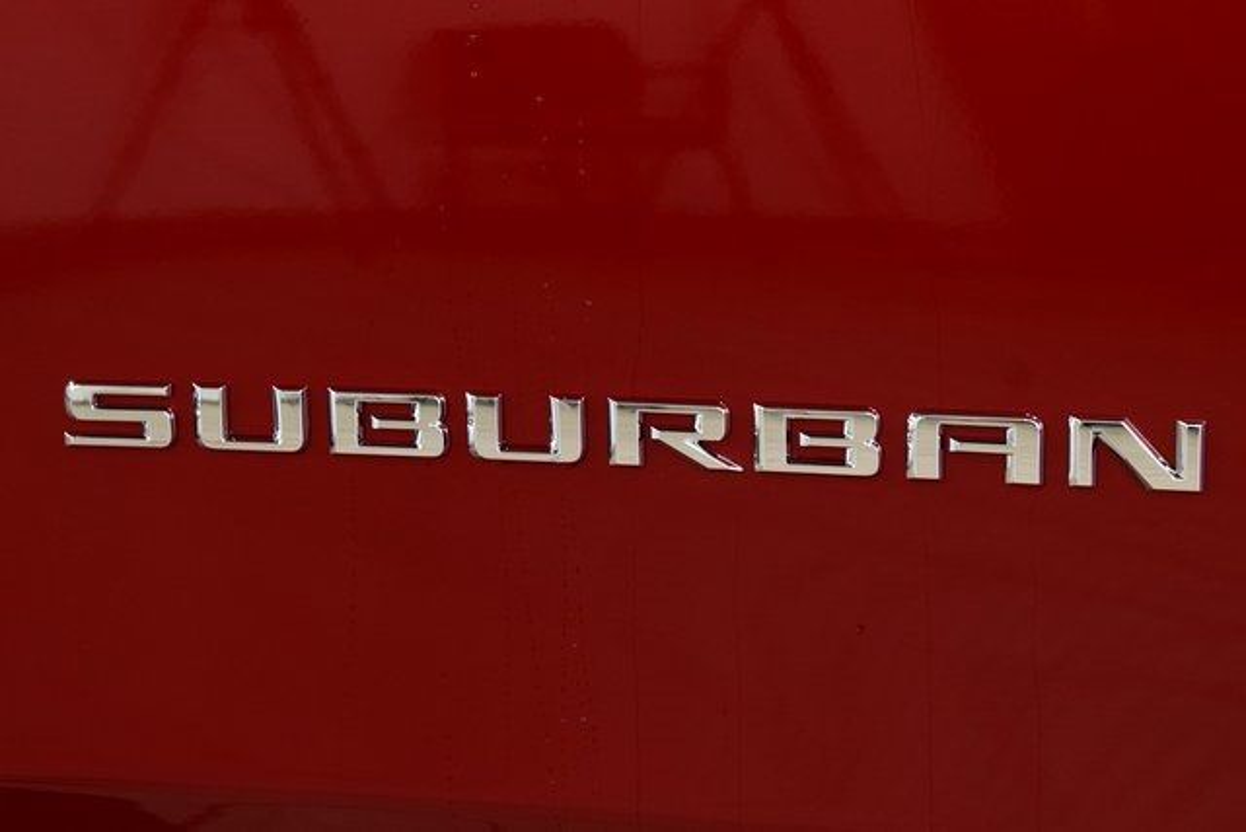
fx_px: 3012
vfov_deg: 15.7
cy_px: 416
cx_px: 623
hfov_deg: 23.4
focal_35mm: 87
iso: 1600
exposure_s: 1/30
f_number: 6.3
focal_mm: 58
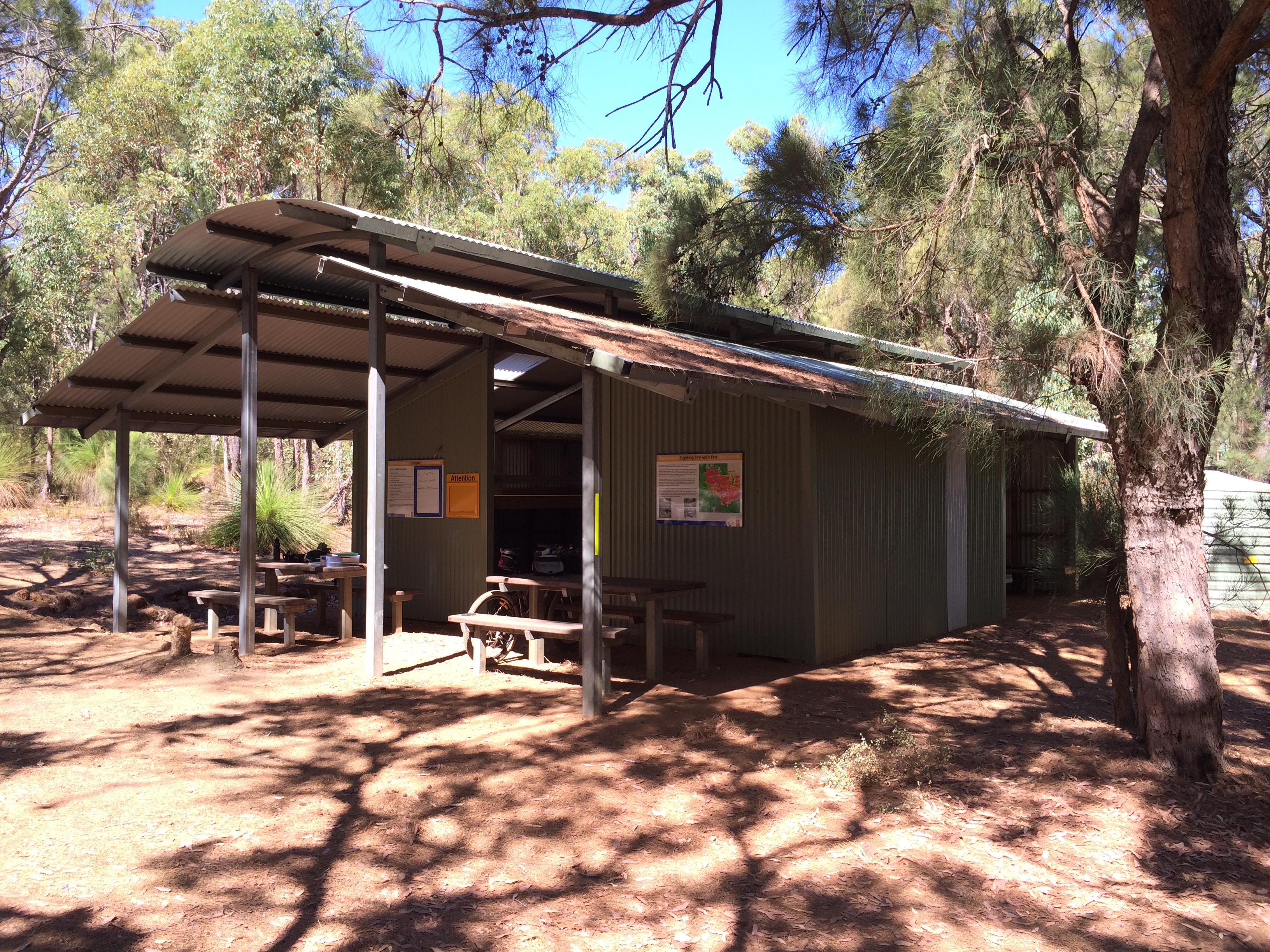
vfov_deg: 46.8
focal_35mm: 30
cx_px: 635
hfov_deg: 60.0
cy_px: 476
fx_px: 1101
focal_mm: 4.12
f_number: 2.2
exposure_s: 1/387
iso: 32
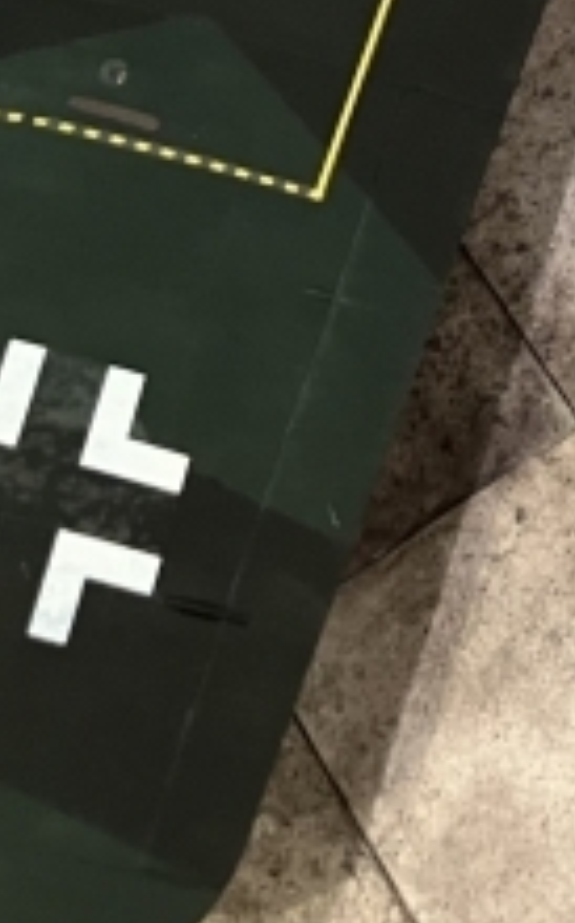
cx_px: 596
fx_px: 2715
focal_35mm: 108
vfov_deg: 18.2
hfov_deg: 11.9
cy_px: -210
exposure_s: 1/25
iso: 320
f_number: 1.8
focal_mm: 3.99
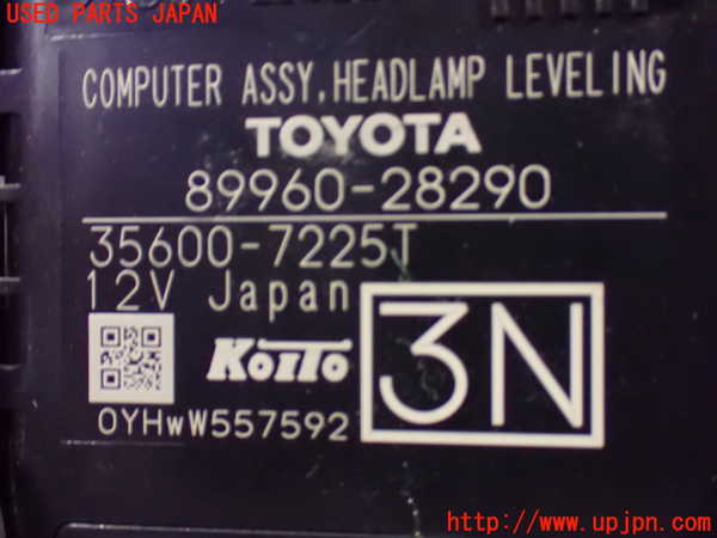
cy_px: 269
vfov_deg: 30.9
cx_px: 358
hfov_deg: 40.4
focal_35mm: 47
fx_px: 974
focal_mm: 8.4
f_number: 3.1
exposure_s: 1/25
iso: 1600
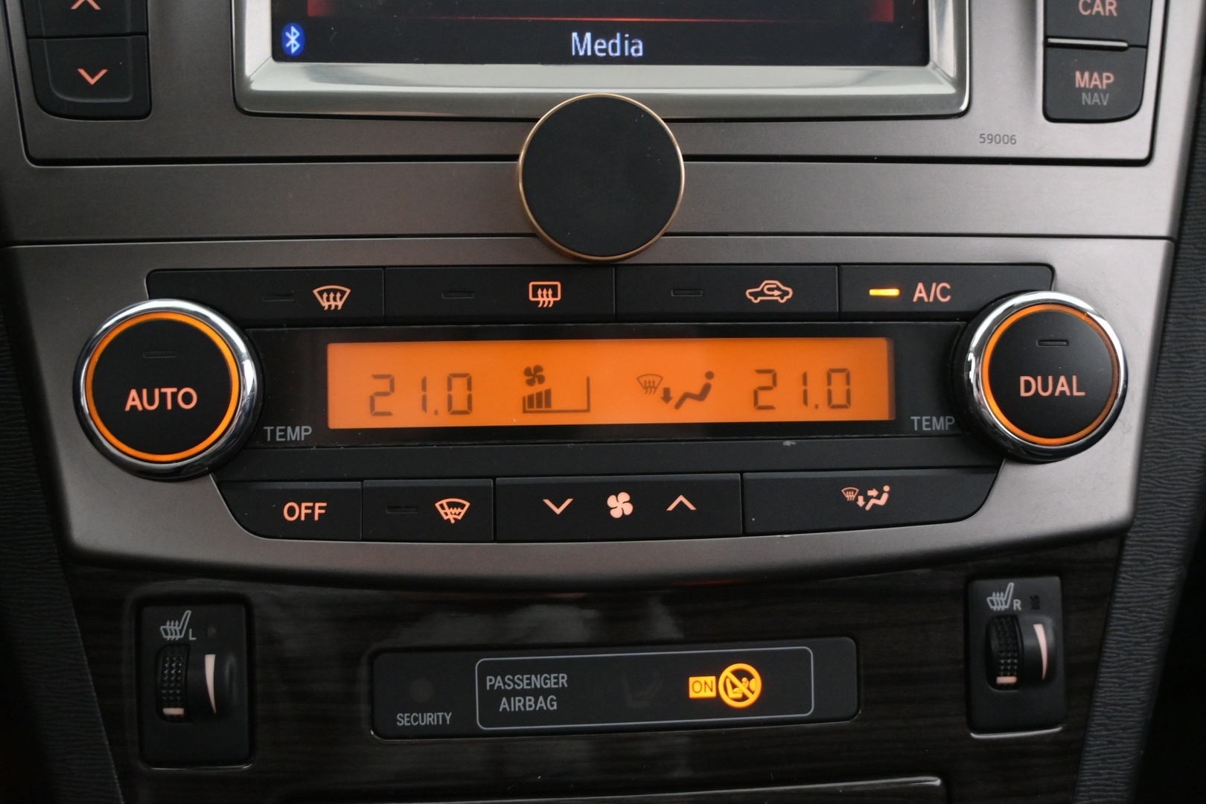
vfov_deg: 34.2
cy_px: 402
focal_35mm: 39
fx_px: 1306
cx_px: 603
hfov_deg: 49.6
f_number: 4.5
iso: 3200
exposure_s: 1/40
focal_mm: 26
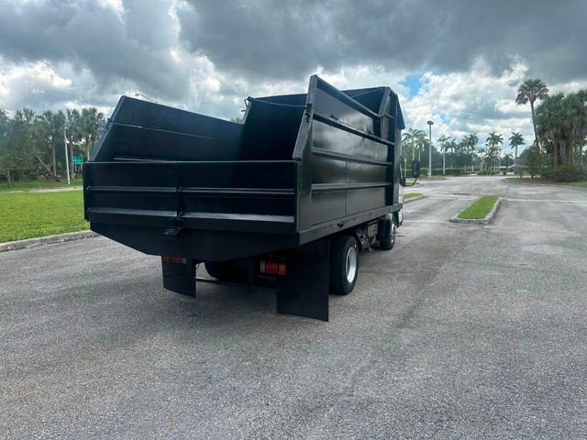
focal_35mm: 24
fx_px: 407
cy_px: 220
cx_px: 294
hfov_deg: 71.6
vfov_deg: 56.8
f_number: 1.78
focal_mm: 6.86
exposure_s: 1/1949
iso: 80
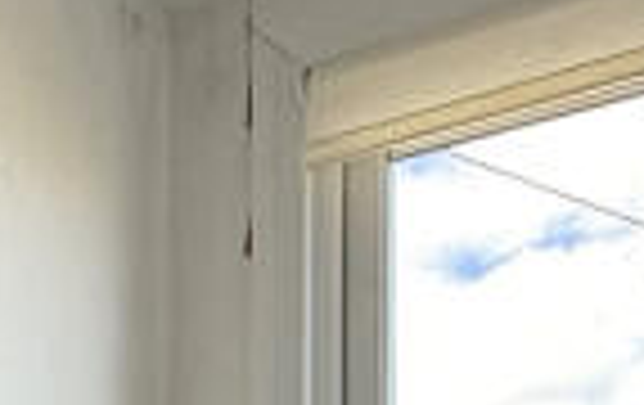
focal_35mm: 106
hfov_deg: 18.9
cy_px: 1094
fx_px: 1864
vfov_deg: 10.1
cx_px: -54
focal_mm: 2.22
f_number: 2.2
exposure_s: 1/227
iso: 64
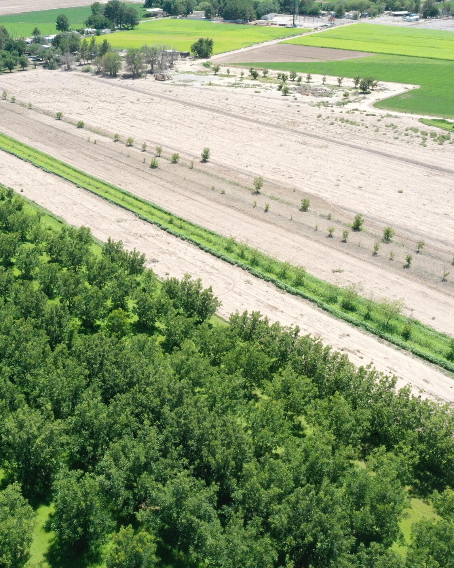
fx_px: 672
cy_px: 282
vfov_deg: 45.8
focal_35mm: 40
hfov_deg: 37.3
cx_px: 206
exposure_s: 1/1000
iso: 800
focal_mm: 10.26
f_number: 7.1
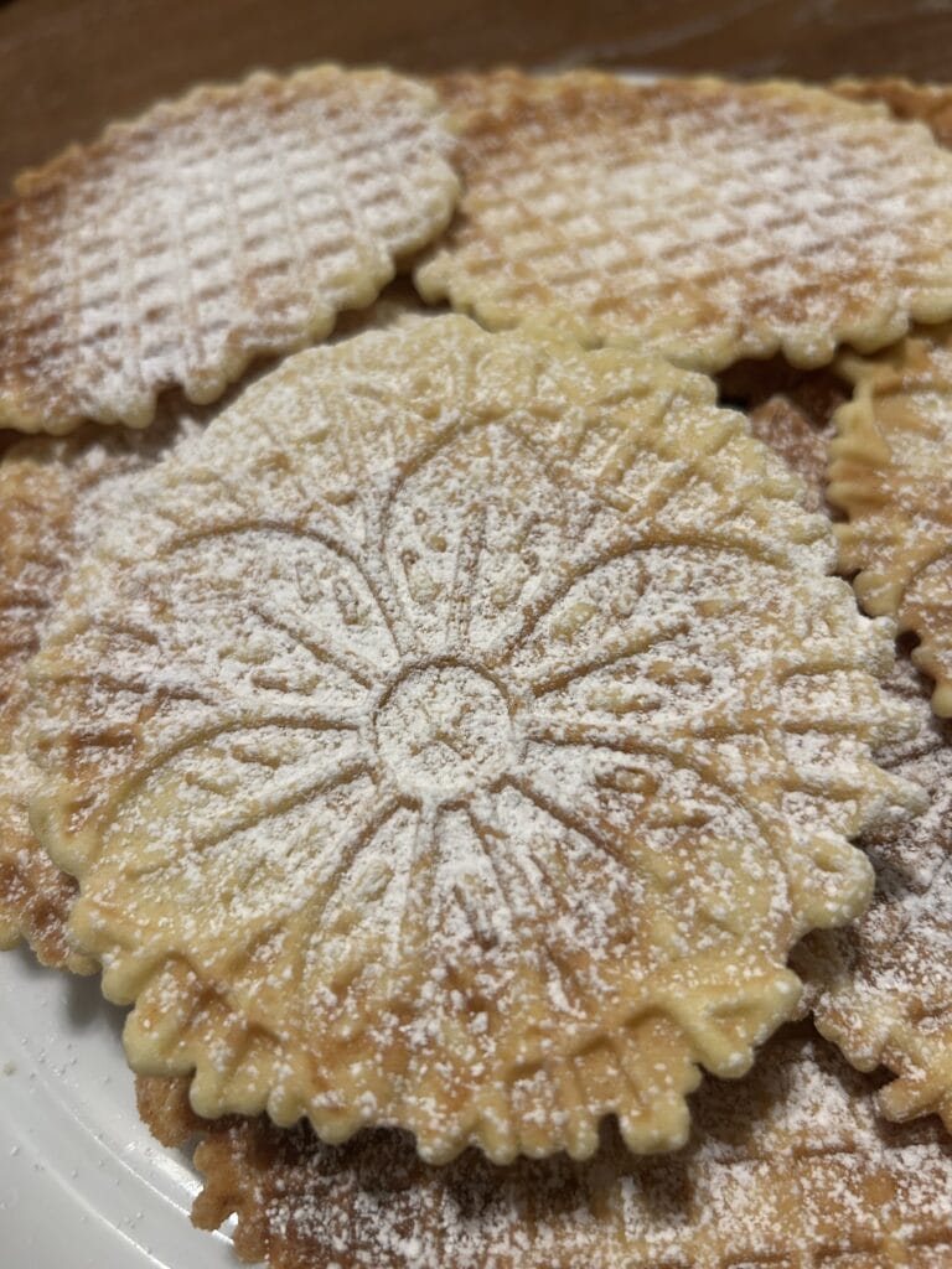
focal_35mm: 26
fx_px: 953
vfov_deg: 67.3
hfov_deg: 53.1
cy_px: 634
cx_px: 476
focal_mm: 5.7
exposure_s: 1/60
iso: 250
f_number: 1.5
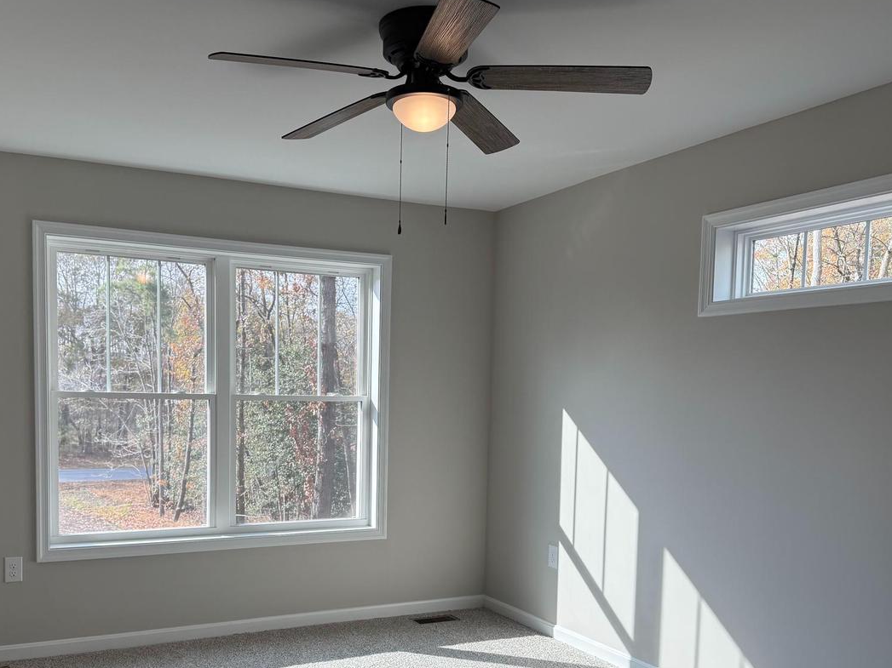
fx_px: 850
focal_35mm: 33
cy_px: 448
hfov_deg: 55.1
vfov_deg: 42.3
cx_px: 377
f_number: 1.78
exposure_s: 1/788
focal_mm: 6.76
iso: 100
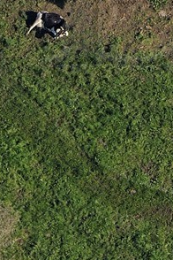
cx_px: 228
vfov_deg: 1.9
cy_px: -43
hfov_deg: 1.3
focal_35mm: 1088
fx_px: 7842
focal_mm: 200
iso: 400
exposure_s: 1/800
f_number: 6.3
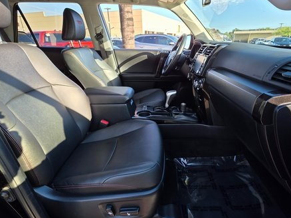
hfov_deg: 84.4
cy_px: 108
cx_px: 160
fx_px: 160
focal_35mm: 19
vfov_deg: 68.6
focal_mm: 2.2
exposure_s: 1/120
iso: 25
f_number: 1.9
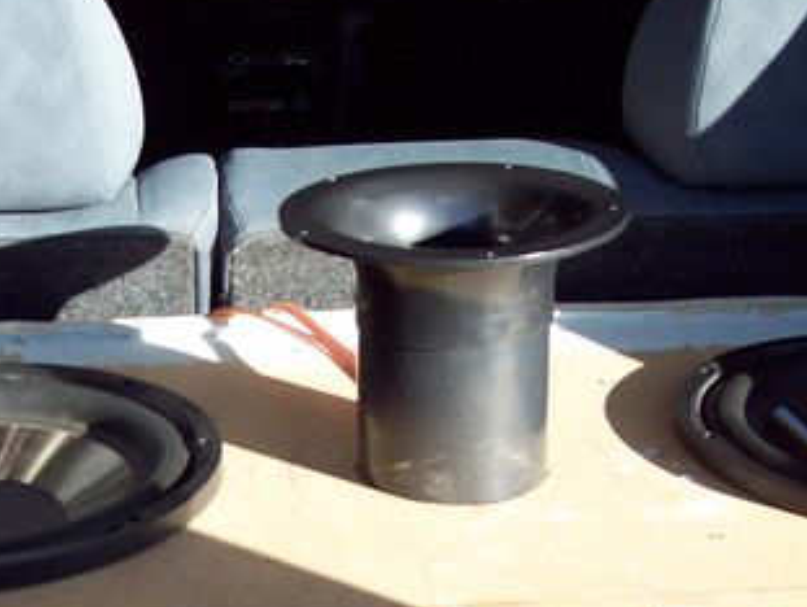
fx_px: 1727
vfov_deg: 19.5
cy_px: 584
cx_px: 291
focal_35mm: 74
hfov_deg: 26.2
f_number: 2.7
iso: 80
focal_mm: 6
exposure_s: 1/267
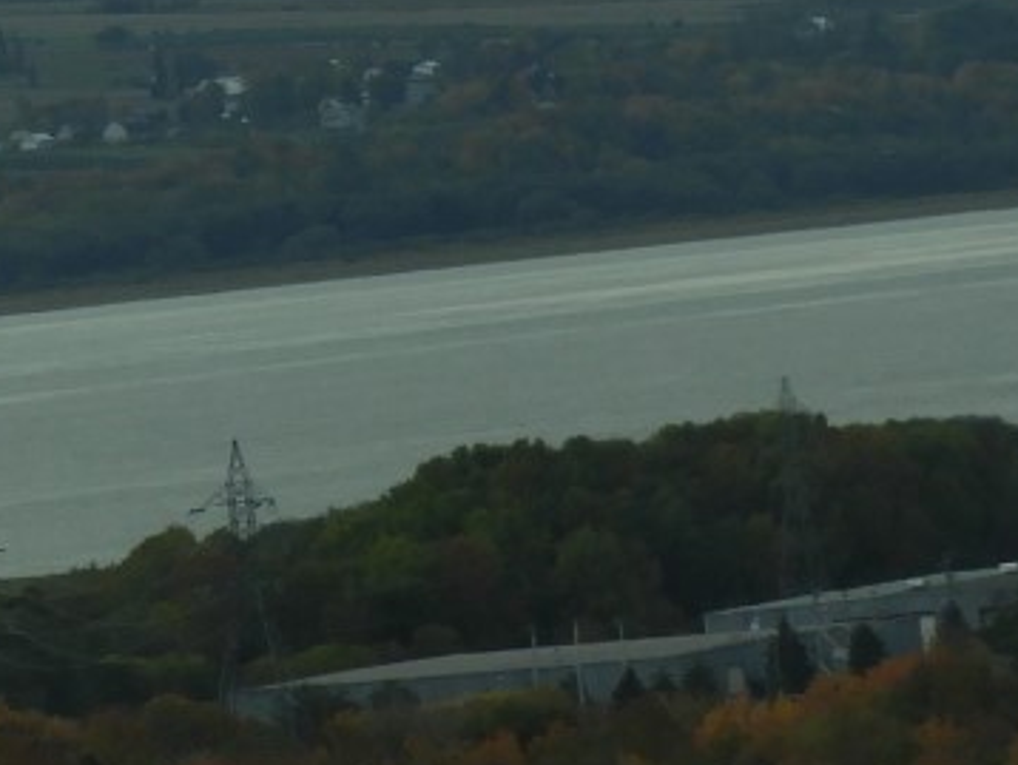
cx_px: -992
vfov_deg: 2.2
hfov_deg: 2.9
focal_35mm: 683
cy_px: -276
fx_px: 20099
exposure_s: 1/500
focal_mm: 30.5
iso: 100
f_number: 5.2
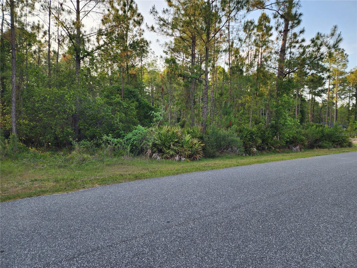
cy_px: 134
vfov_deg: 58.9
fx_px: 237
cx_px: 178
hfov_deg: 73.9
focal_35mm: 23
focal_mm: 6.4
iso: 12
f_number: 1.8
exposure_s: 1/180
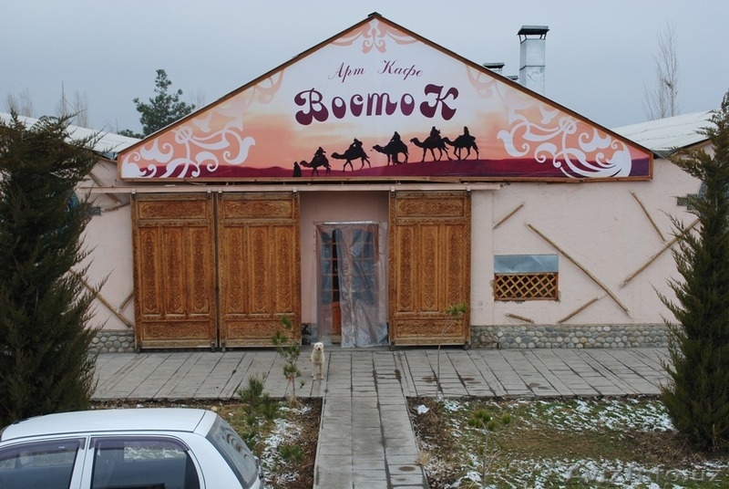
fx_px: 1034
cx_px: 364
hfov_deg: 38.8
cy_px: 244
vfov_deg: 26.6
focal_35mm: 51
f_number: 8
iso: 200
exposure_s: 1/80
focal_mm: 34
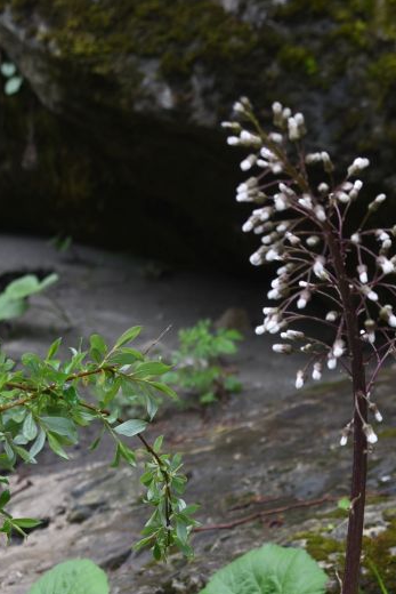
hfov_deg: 17.0
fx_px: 1319
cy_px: 557
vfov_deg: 24.5
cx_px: 306
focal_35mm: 80
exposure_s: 1/125
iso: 500
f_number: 4
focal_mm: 32
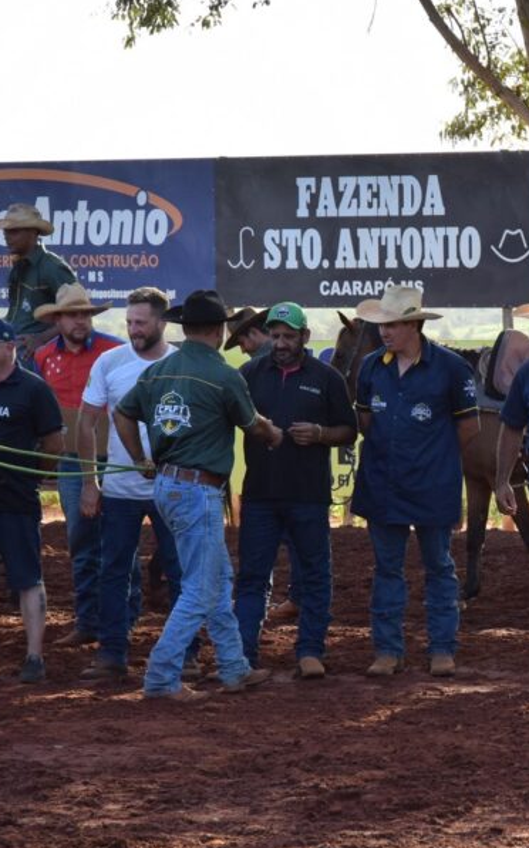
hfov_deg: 8.0
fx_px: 3764
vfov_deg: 12.8
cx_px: 660
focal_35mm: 163
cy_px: 457
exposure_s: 1/500
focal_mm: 62
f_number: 5.6
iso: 400
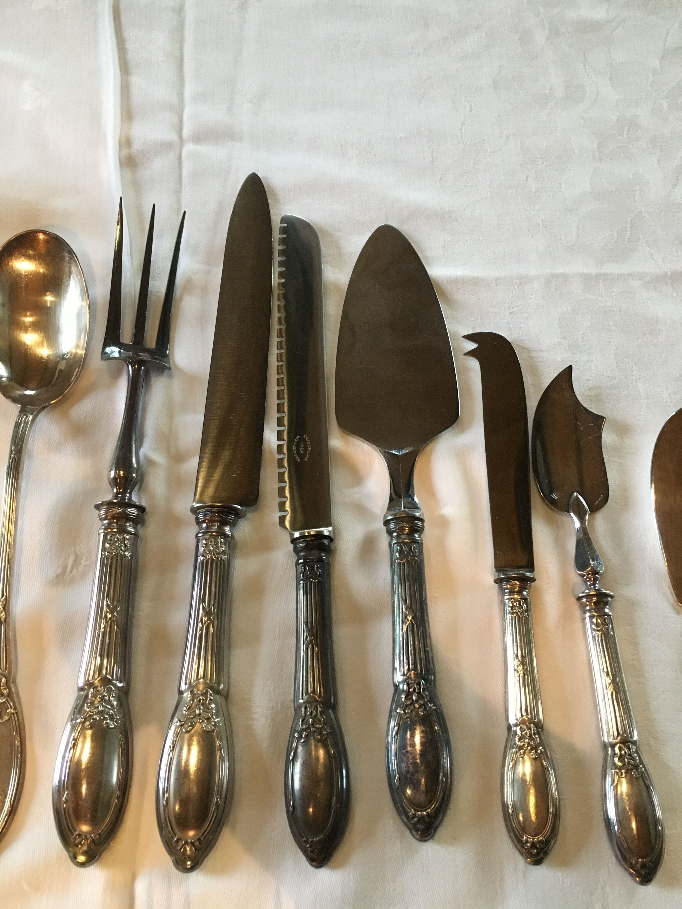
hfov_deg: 48.2
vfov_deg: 61.7
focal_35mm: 29
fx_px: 762
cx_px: 341
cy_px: 454
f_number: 2.2
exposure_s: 1/25
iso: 250
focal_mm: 4.15
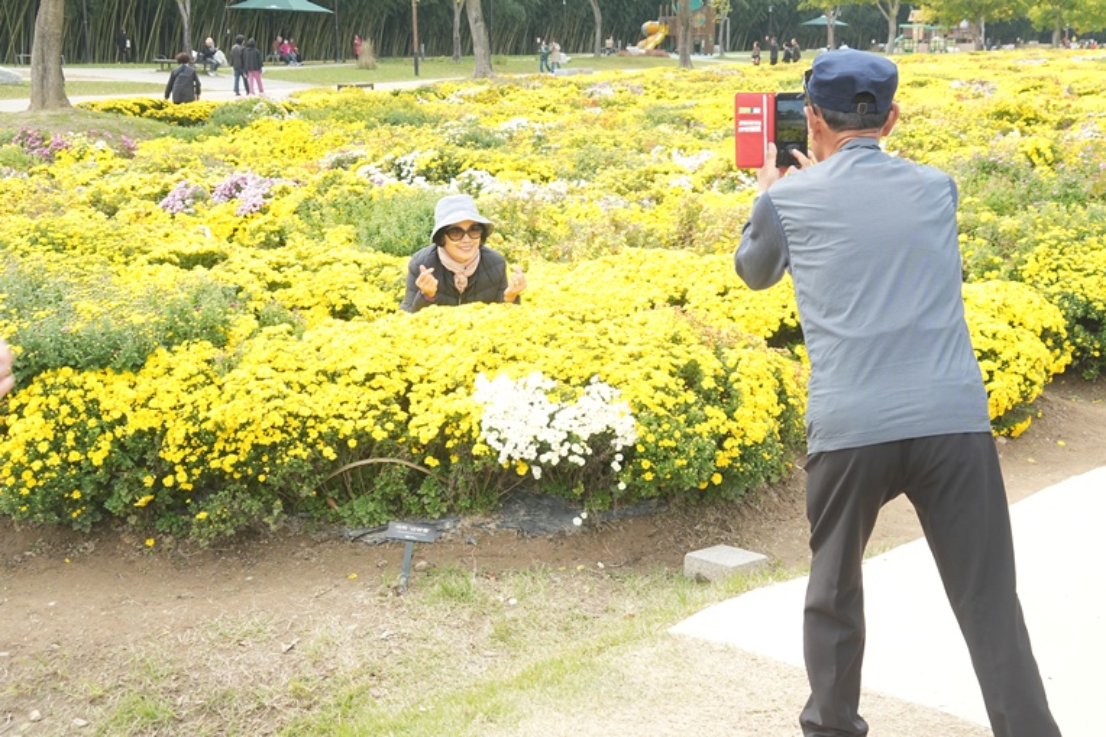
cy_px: 368
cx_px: 553
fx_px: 1566
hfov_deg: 38.9
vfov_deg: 26.5
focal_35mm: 51
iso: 400
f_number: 8
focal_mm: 34
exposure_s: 1/100
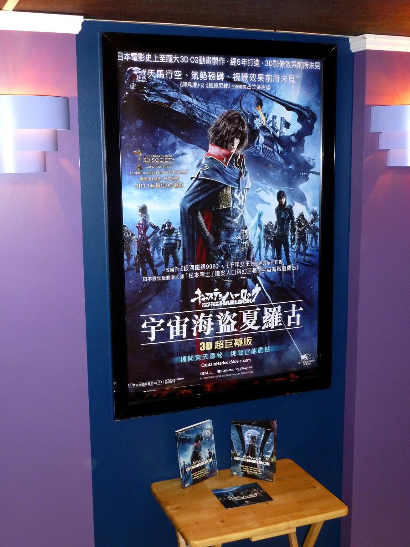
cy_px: 274
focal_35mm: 44
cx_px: 205
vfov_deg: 42.9
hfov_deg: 32.9
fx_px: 695
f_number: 3.7
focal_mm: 7.3
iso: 320
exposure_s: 1/8
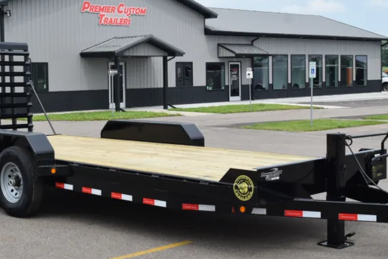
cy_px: 98
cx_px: 172
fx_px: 731
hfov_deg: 29.7
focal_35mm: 68
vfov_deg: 20.1
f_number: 10
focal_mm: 29
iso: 200
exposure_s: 1/400
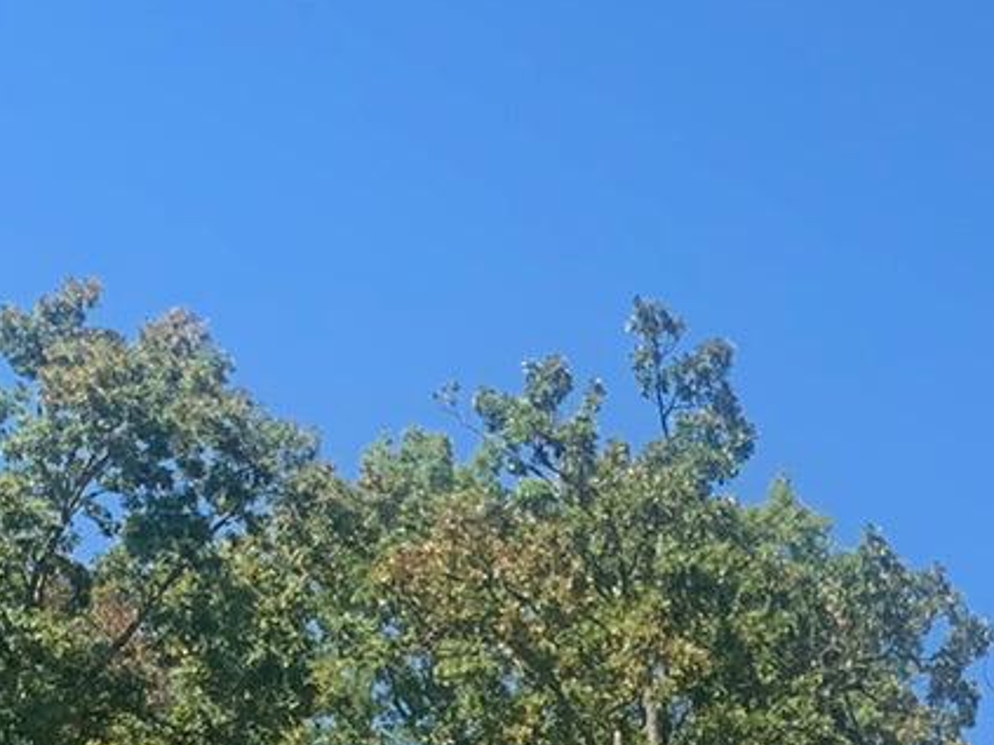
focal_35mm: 126
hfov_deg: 15.0
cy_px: 1645
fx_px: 3617
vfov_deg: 10.5
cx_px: 1236
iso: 25
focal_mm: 4.25
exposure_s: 1/765
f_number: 1.8
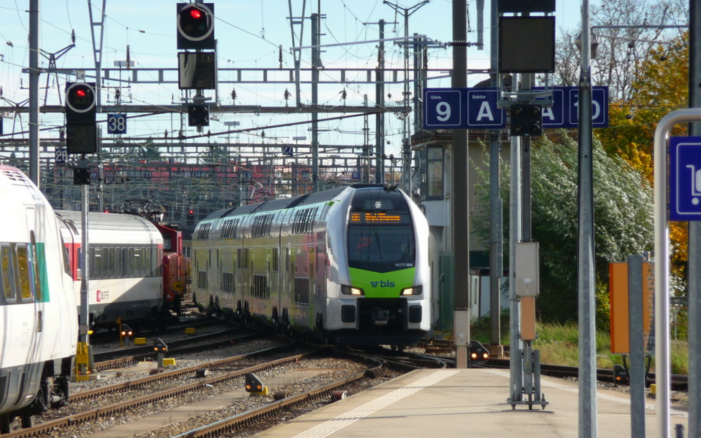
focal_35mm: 298
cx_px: 351
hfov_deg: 7.0
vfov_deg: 4.4
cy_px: 262
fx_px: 5692
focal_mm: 47
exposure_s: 1/320
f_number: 4.9
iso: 100
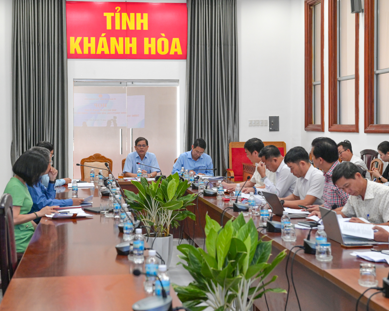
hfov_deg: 29.6
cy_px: 155
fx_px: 737
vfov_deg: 23.9
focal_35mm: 64
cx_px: 186
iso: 2500
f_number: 5
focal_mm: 56
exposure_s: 1/400
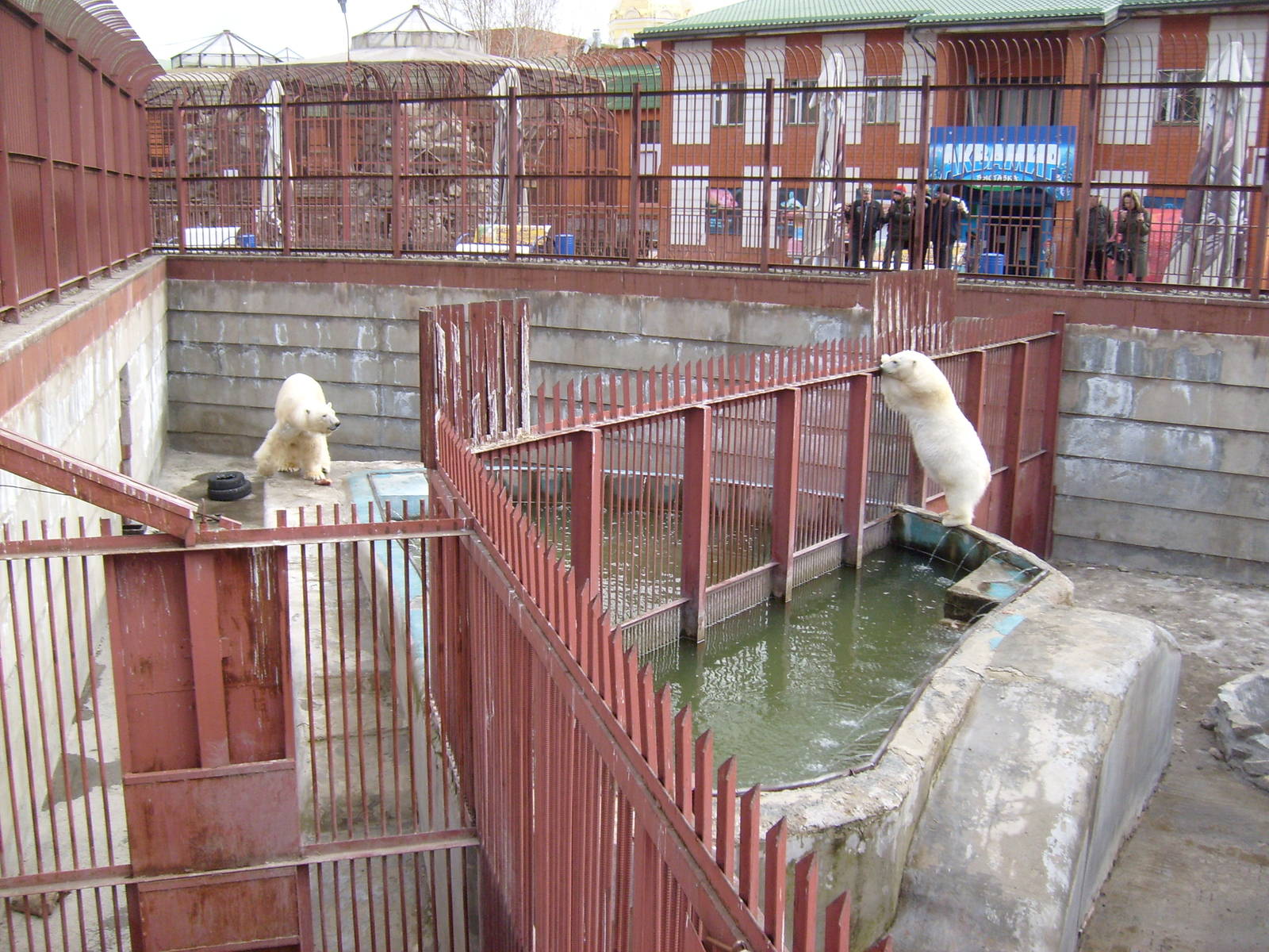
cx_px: 634
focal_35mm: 35
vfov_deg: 40.7
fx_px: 1283
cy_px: 476
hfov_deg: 52.6
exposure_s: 1/90
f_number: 7.1
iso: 80
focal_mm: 5.8
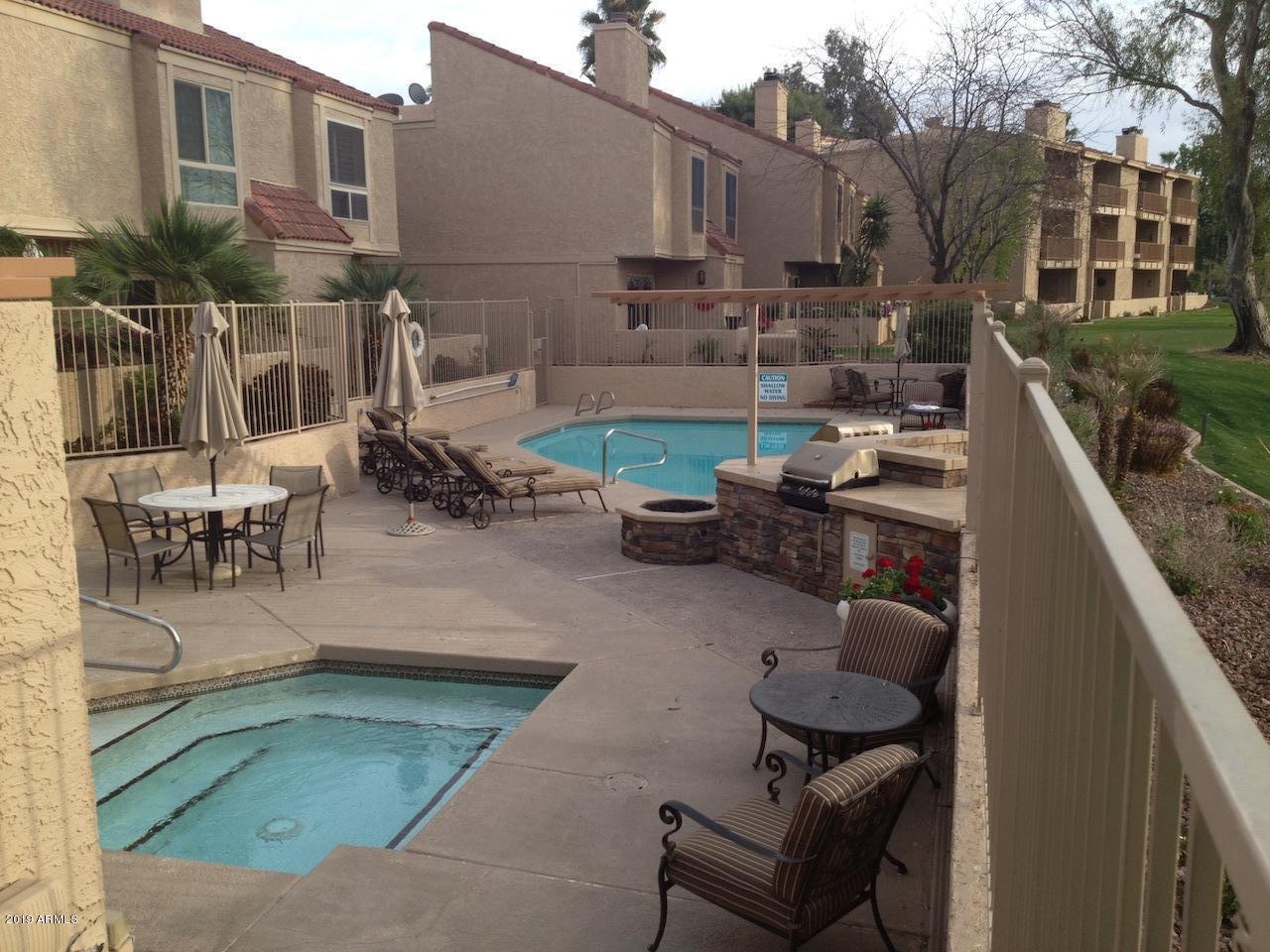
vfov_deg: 40.7
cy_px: 476
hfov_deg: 52.6
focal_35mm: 35
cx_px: 635
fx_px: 1284
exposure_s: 1/442
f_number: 2.4
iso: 50
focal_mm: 4.28
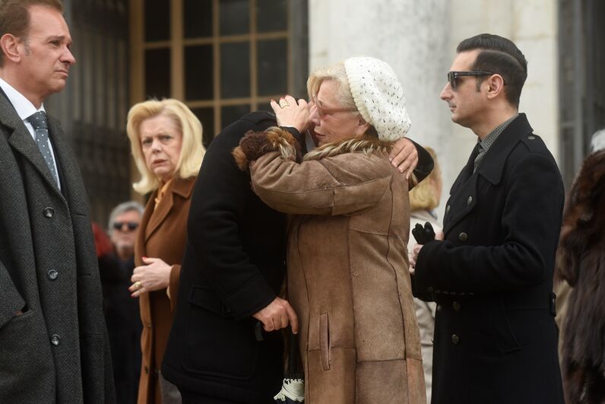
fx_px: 2269
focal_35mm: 135
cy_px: 202
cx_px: 302
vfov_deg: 10.2
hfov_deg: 15.2
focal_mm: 135
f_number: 5.6
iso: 800
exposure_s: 1/1000
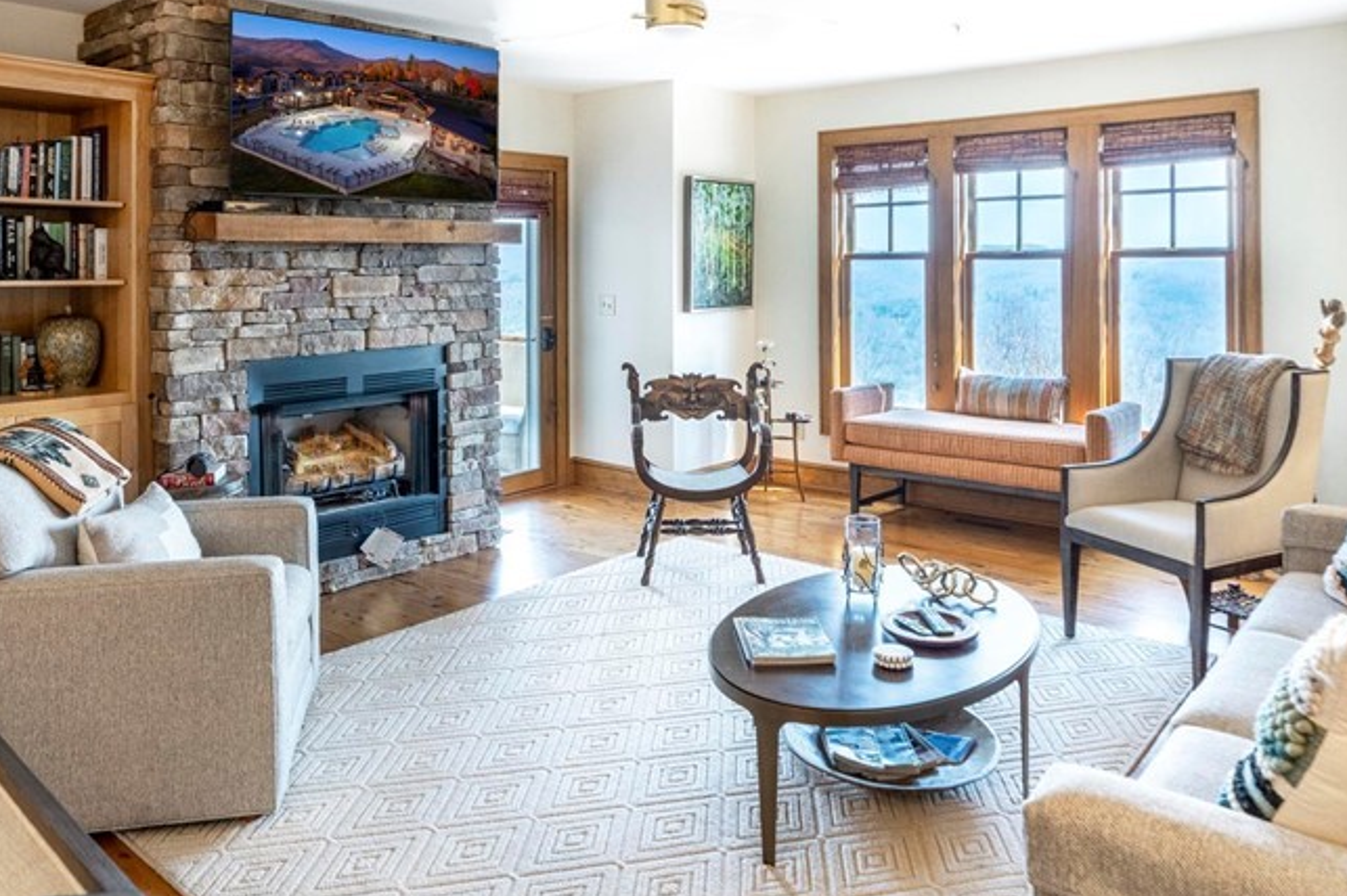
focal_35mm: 27
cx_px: 617
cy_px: 254
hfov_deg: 67.3
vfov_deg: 46.6
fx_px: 1010
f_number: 6.3
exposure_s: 1/125
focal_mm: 16
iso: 100
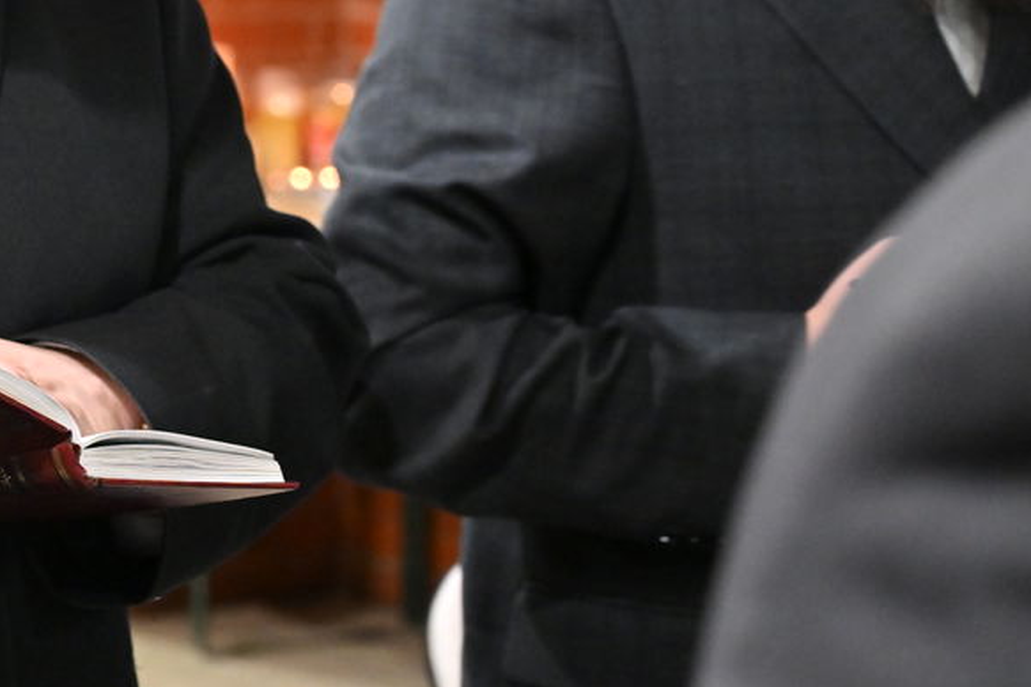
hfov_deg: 14.5
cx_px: -181
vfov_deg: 9.9
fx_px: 3923
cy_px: -12
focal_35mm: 137
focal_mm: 57
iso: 3200
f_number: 4
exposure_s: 1/160
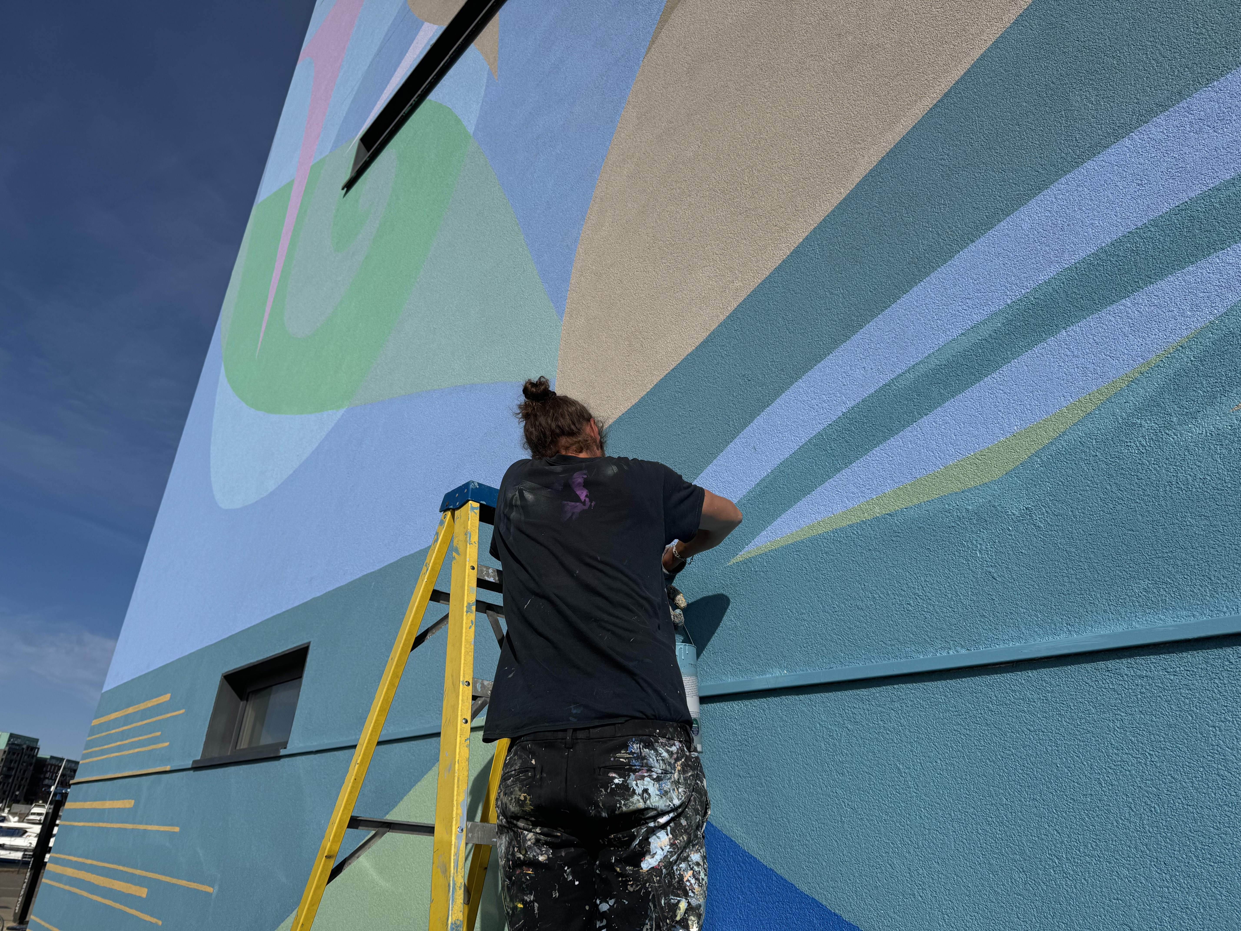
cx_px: 620
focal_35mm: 24
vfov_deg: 56.8
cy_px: 466
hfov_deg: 71.6
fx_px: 860
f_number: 1.78
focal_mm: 6.76
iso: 80
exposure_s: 1/10417
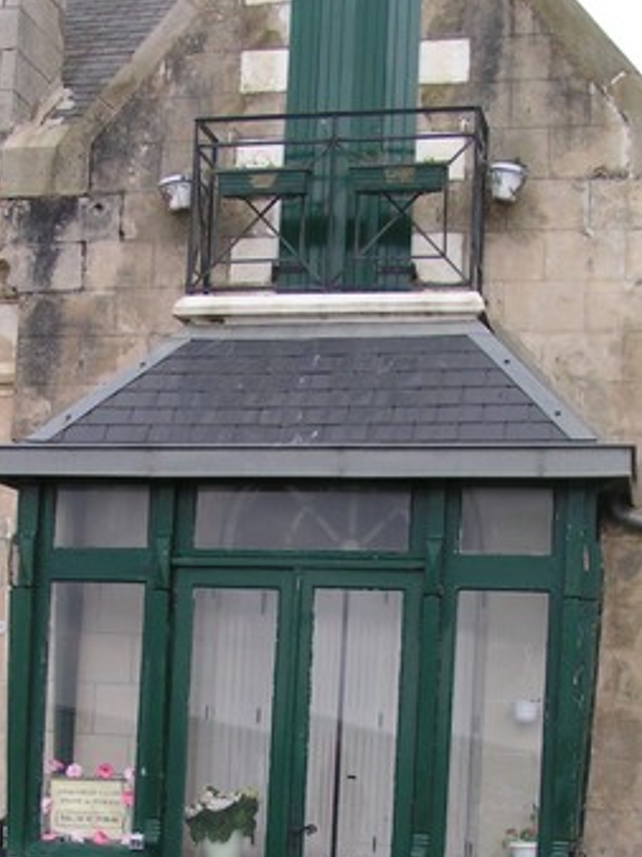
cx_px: 233
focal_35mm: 69
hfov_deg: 21.2
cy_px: 668
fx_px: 1708
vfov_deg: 27.7
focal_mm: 5.8
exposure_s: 1/100
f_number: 5
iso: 50
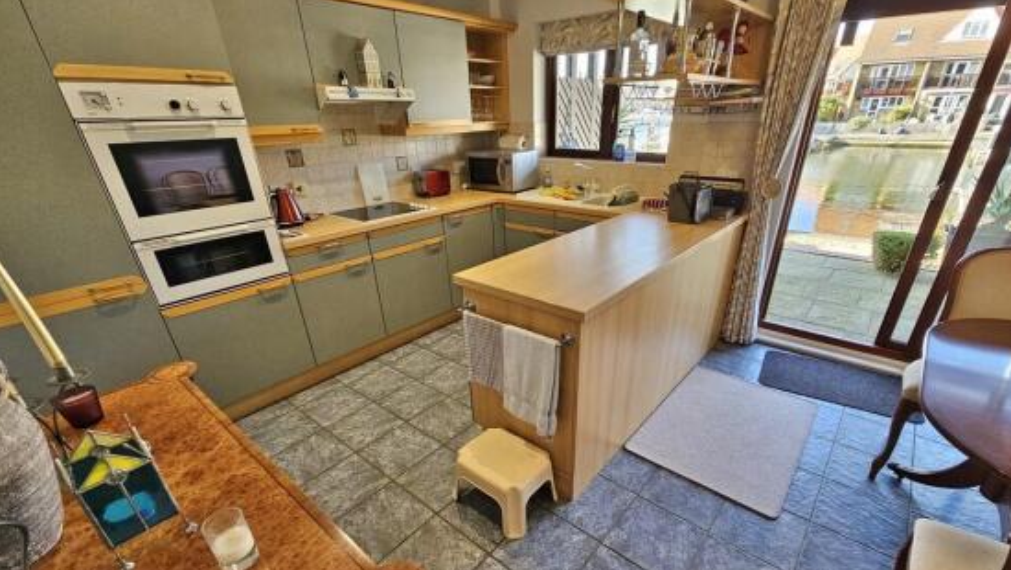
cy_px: 337
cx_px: 530
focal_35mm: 15
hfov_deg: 102.9
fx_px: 402
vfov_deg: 70.0
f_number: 2.2
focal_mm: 2.2
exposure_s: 1/50
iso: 80
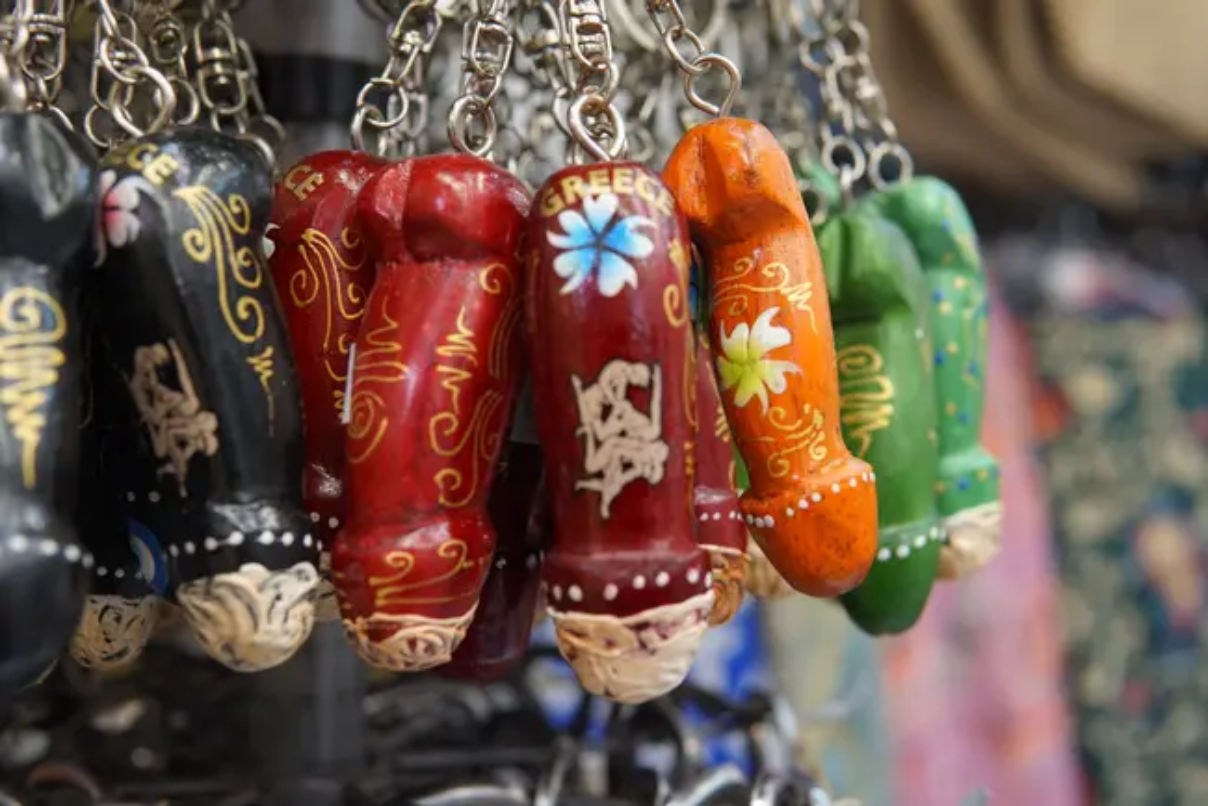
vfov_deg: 29.9
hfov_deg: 43.6
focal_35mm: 45
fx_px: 1511
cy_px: 403
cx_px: 604
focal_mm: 30
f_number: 4
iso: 1000
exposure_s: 1/160
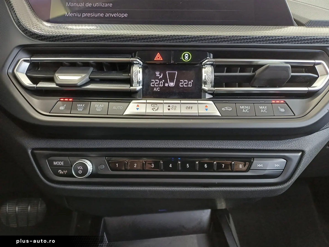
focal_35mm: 25
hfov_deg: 69.4
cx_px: 164
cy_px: 124
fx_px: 238
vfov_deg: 54.9
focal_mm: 4.65
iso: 400
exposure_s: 1/50
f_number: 1.8
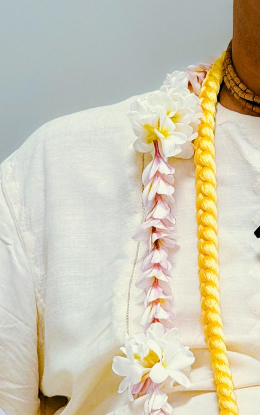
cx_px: 290
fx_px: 3741
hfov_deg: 4.0
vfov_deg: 6.4
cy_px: 114
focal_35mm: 330
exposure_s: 1/50
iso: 125
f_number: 2.8
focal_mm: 15.66
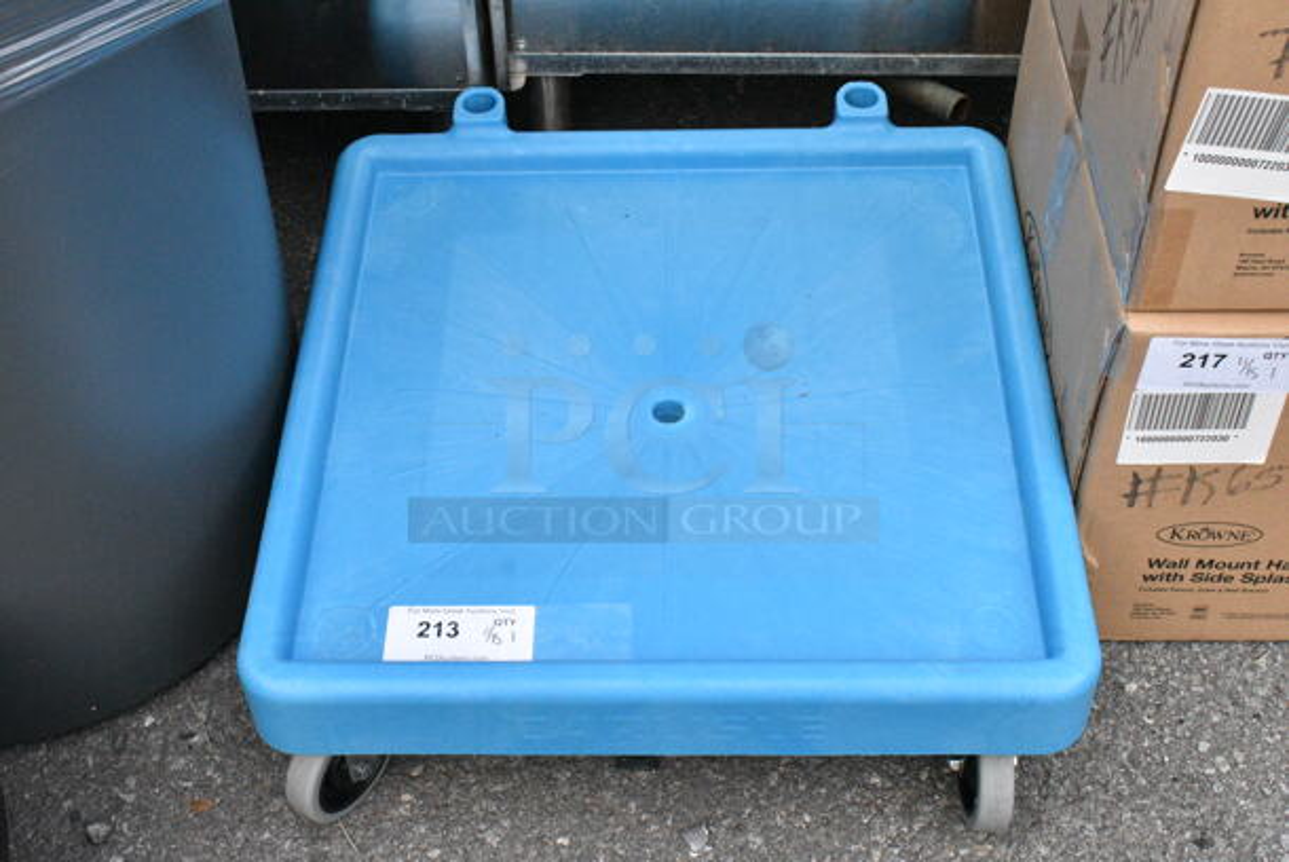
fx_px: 1720
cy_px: 431
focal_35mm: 48
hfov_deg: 41.1
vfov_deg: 28.1
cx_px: 644
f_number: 14
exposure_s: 1/800
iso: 6400
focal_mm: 32
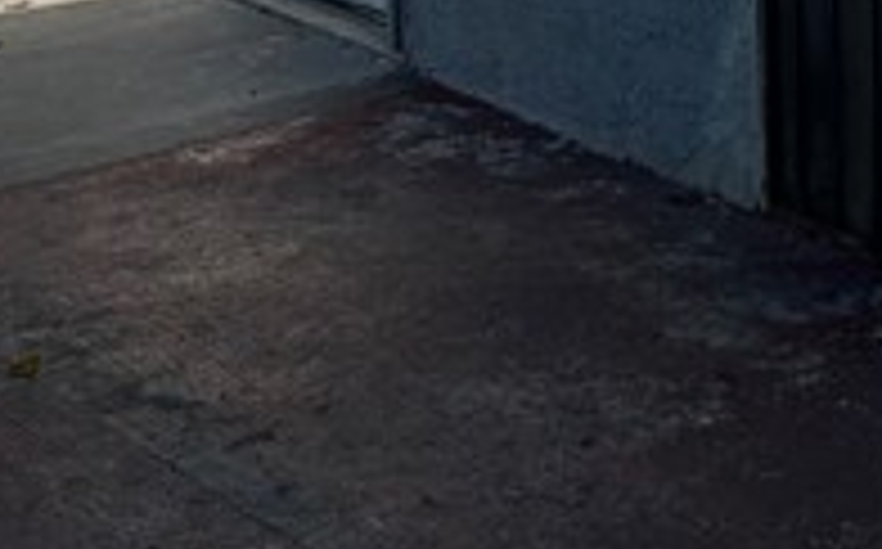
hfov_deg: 20.7
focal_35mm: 90
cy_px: -310
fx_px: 2161
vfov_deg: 13.5
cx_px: 1192
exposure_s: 1/6993
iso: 50
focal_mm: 5.7
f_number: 1.5
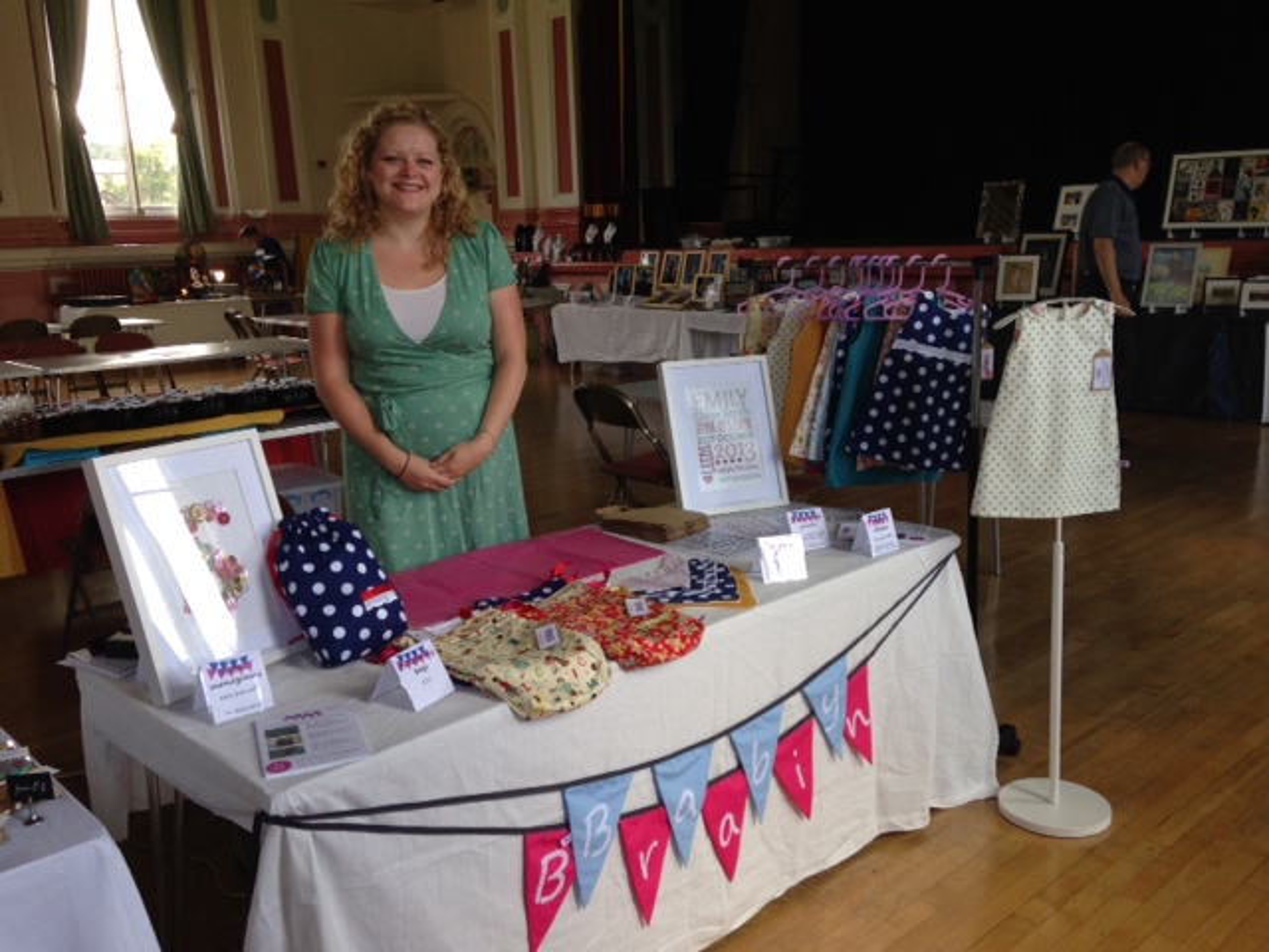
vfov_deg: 42.9
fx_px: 1210
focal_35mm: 33
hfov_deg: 55.4
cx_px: 634
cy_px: 476
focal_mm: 4.12
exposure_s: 1/60
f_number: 2.4
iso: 80
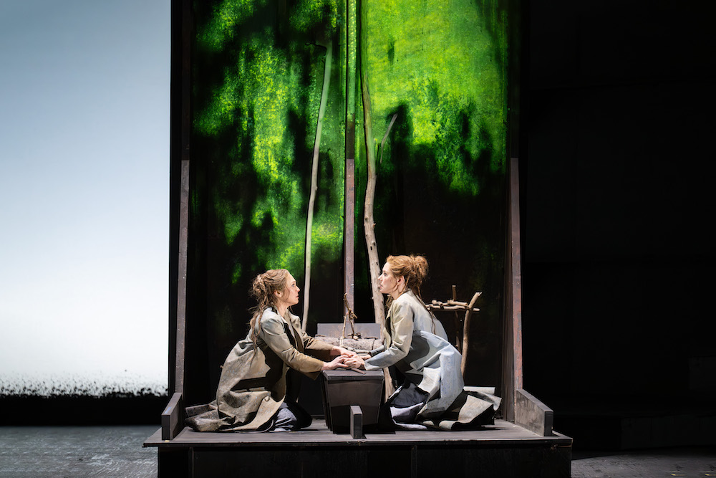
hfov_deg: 11.7
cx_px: 358
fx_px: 3481
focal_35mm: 175
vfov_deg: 7.8
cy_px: 239
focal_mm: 175
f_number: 4
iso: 4000
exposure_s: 1/200
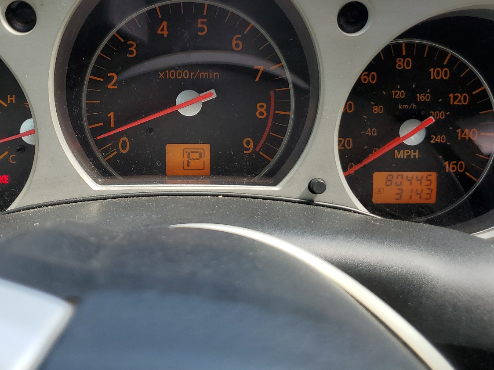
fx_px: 528
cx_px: 197
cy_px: 114
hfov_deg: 49.8
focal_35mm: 37
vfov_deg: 38.1
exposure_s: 1/435
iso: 50
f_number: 1.5
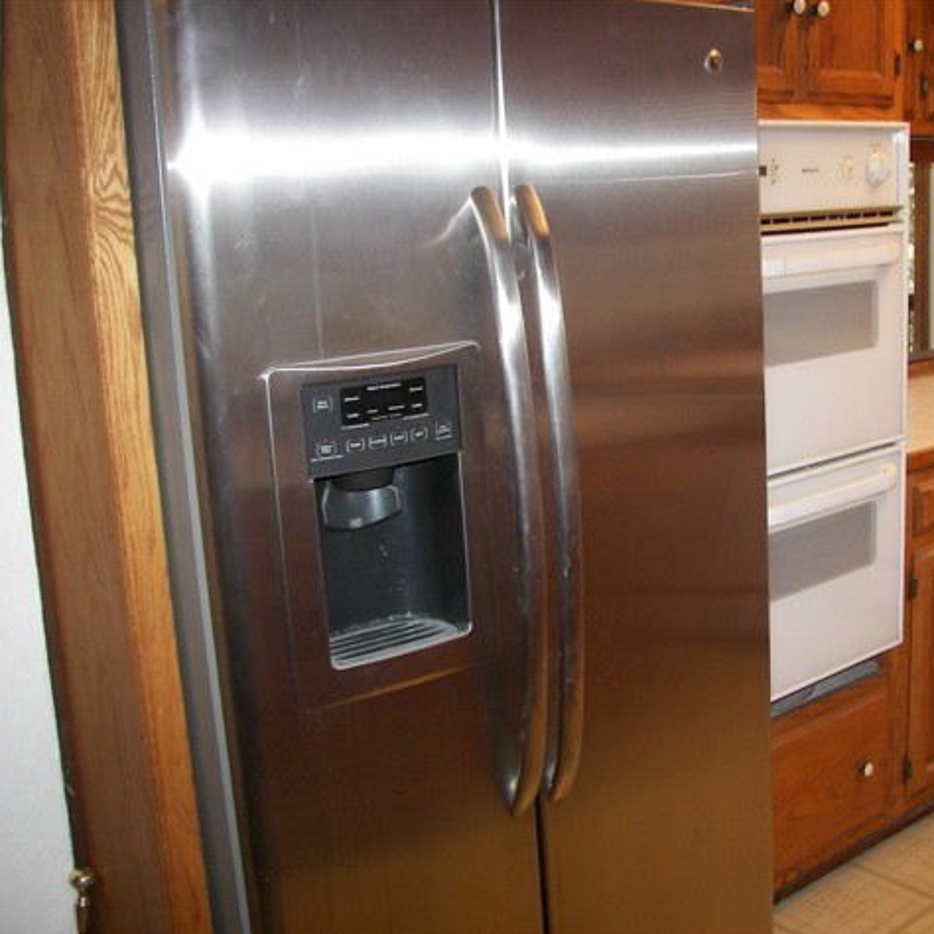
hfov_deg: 38.8
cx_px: 613
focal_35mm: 43
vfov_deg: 39.2
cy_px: 469
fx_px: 1313
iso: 100
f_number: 2.8
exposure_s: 1/30
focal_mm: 6
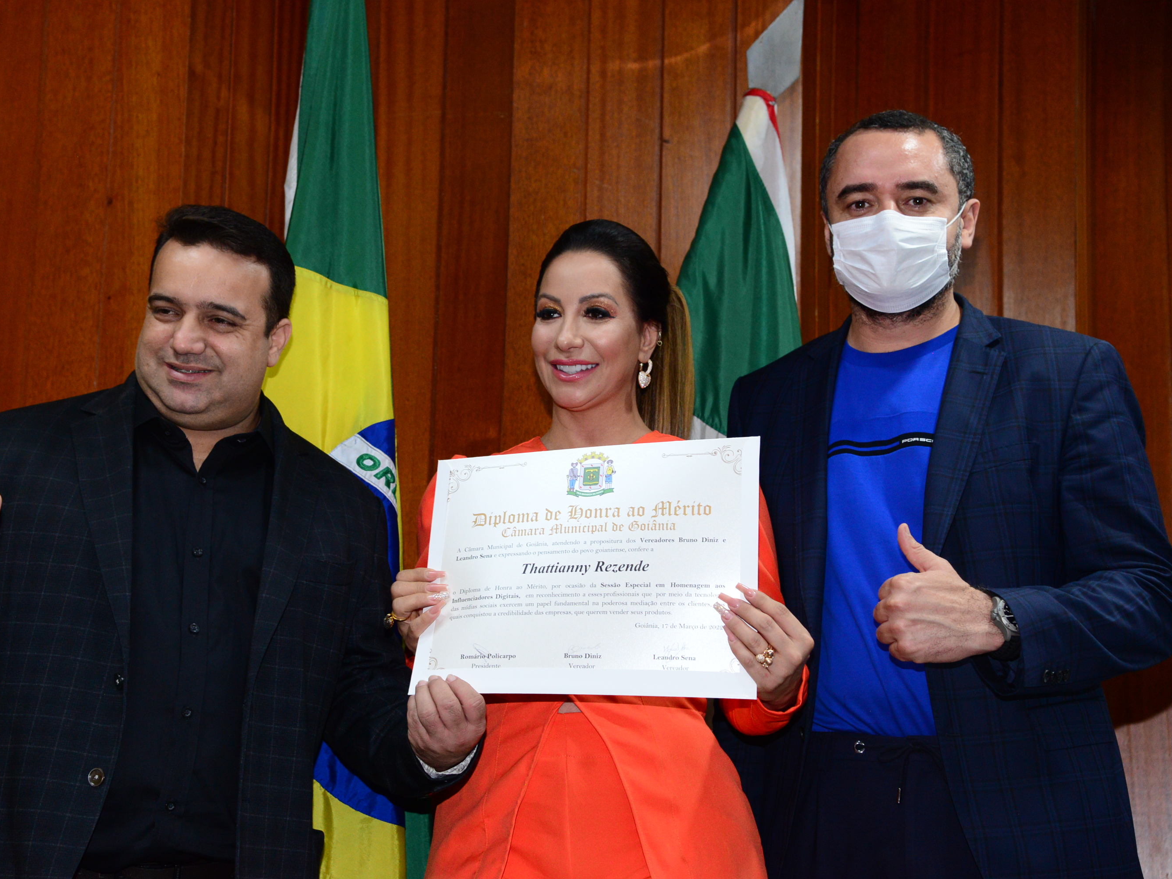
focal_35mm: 63
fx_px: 2133
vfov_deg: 23.3
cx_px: 531
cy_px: 440
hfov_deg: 30.7
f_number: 4.5
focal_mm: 58
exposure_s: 1/100
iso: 2500
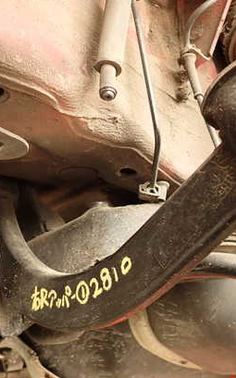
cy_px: 187
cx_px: 162
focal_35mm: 39
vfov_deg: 50.4
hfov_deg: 32.4
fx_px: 401
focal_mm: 4.5
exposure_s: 1/60
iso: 160
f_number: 2
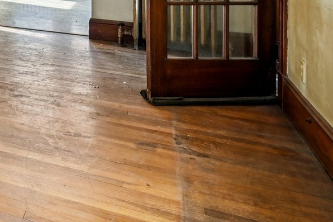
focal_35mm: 55
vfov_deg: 21.6
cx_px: -191
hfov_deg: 25.3
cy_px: -84
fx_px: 509
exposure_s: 1/25
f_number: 8
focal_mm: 16
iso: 400
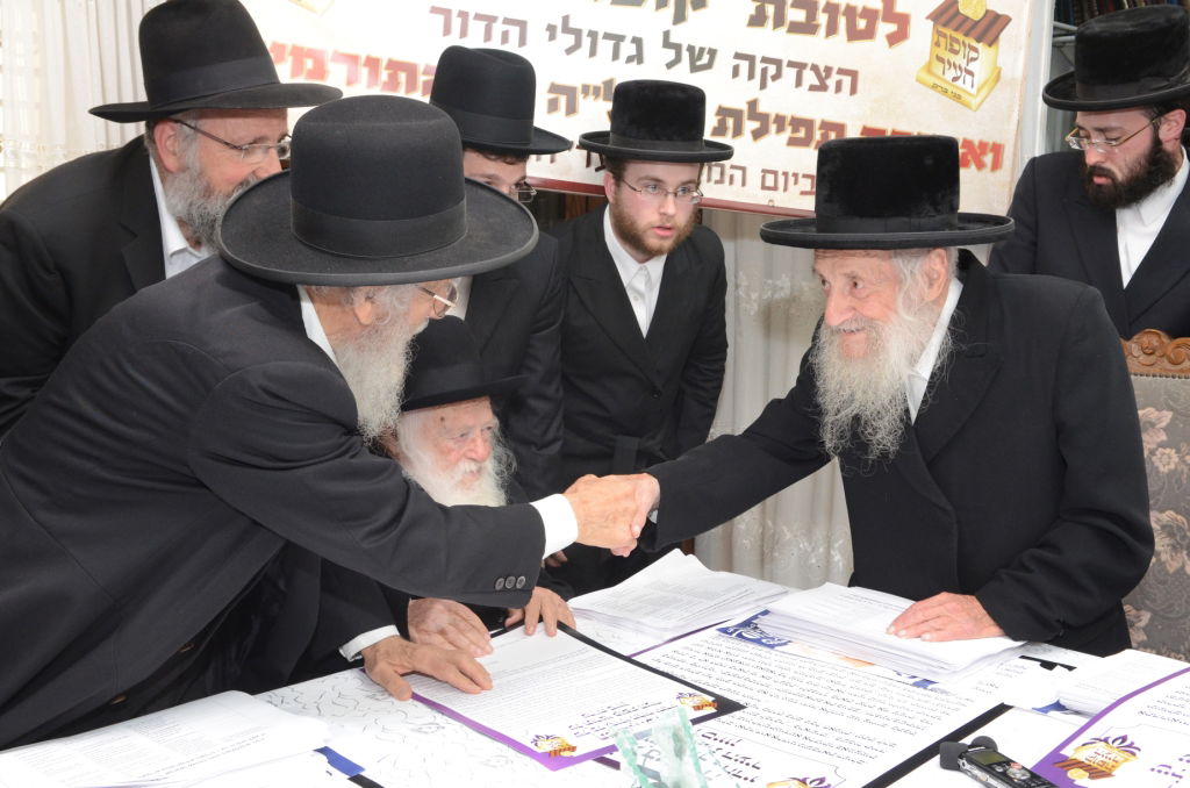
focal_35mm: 39
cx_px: 595
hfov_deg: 49.6
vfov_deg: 34.1
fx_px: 1286
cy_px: 394
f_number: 6.3
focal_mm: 26
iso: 1250
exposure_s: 1/125
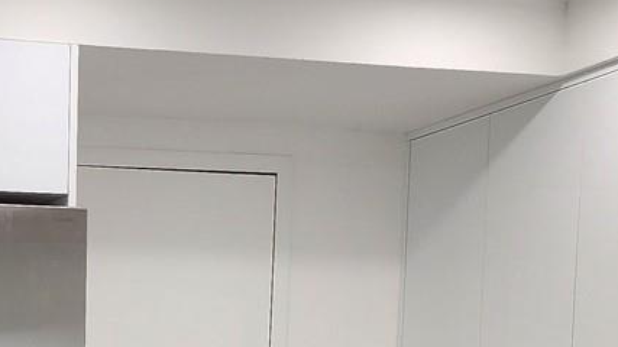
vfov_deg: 11.9
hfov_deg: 21.3
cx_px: -101
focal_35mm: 94
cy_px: 613
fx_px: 1540
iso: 64
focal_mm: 6.4
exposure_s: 1/120
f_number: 1.8
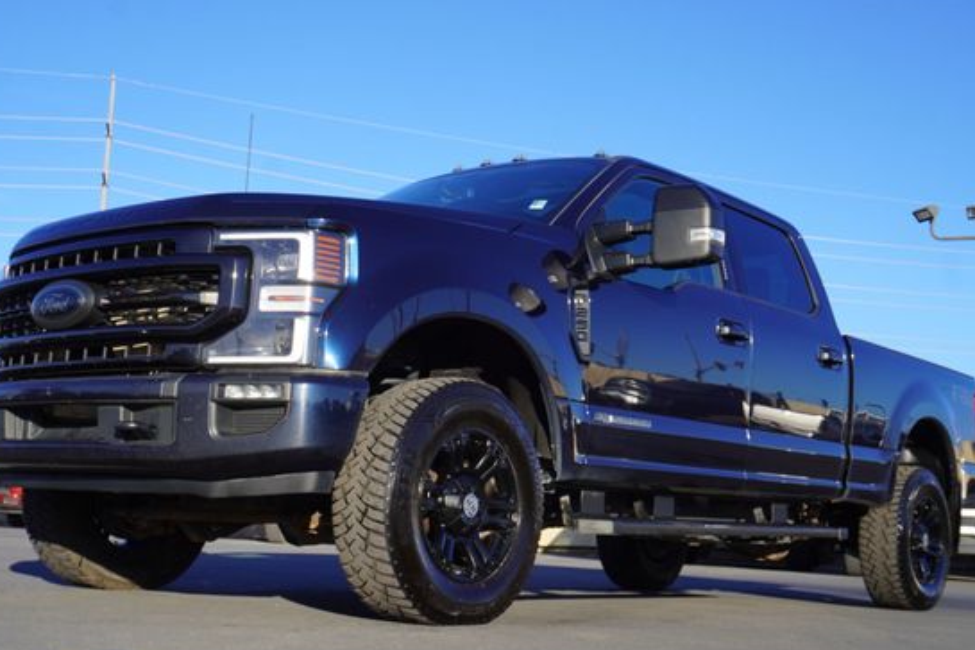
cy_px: 365
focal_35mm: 48
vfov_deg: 28.3
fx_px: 1288
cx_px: 462
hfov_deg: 41.4
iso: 100
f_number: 9
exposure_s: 1/125
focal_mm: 27
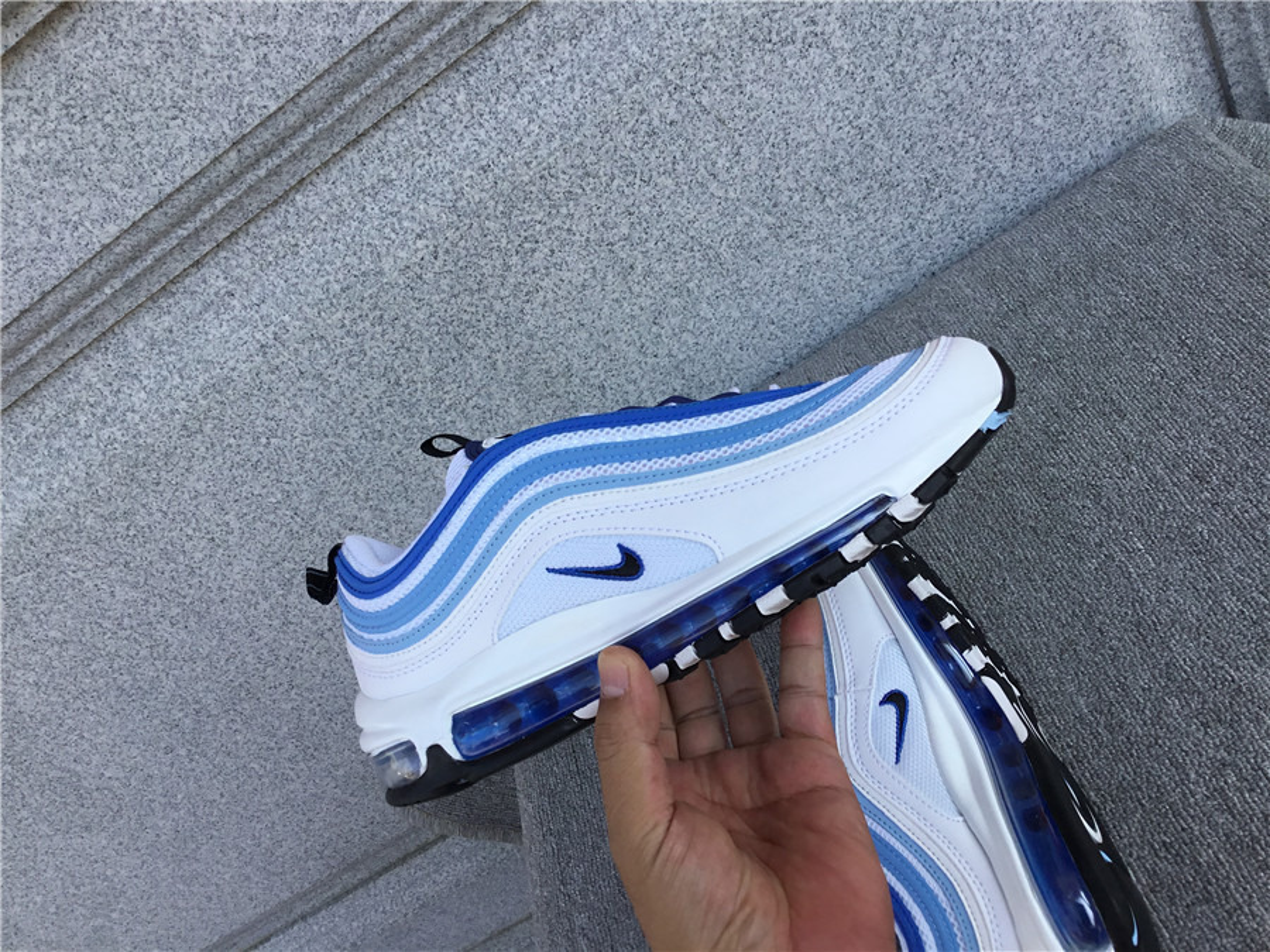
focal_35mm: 31
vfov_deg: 45.4
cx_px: 635
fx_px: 1137
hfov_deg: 58.4
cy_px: 476
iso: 25
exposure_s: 1/494
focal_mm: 3.3
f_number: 2.4
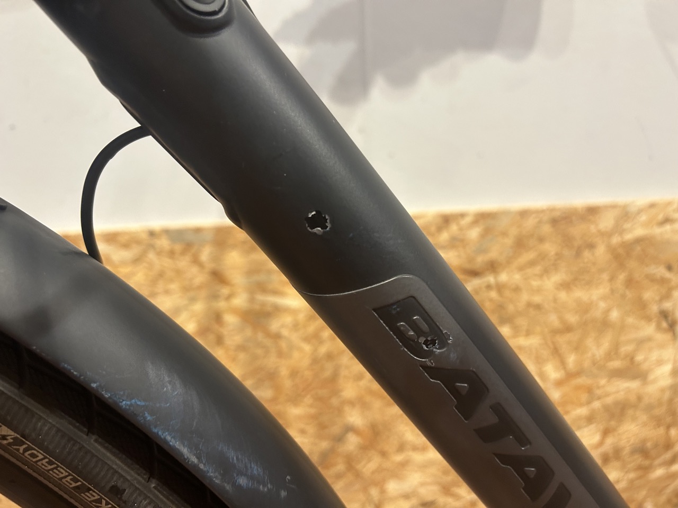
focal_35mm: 26
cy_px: 254
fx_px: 509
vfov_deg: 53.1
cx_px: 339
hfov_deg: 67.3
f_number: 1.5
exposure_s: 1/50
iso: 160
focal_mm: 5.7
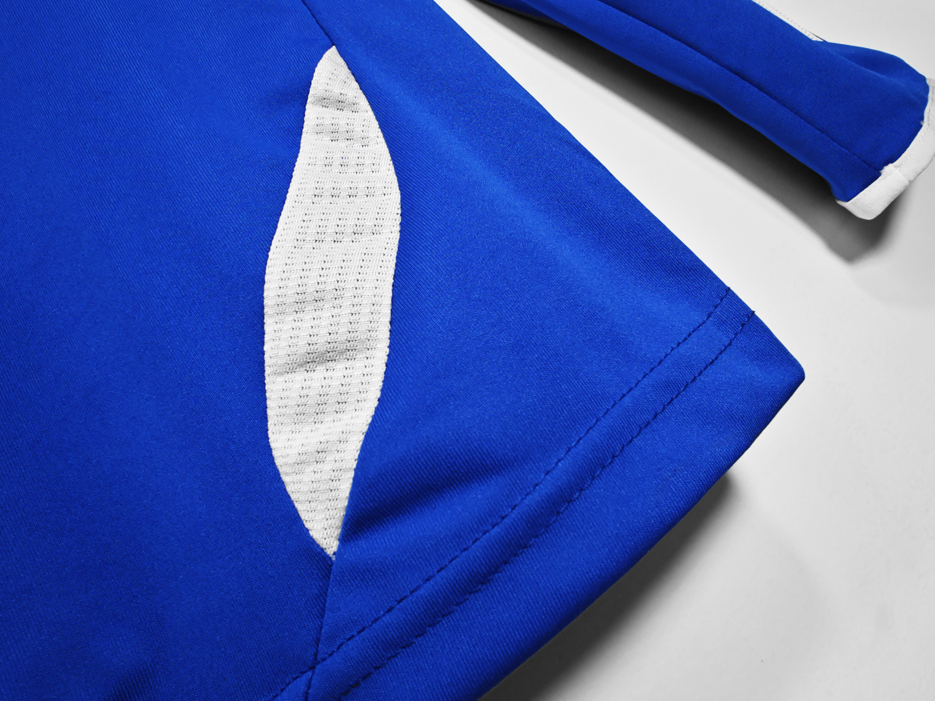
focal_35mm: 23
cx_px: 468
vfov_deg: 58.9
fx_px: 621
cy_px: 350
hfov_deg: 73.9
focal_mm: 2.59
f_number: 2.2
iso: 61
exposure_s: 1/50
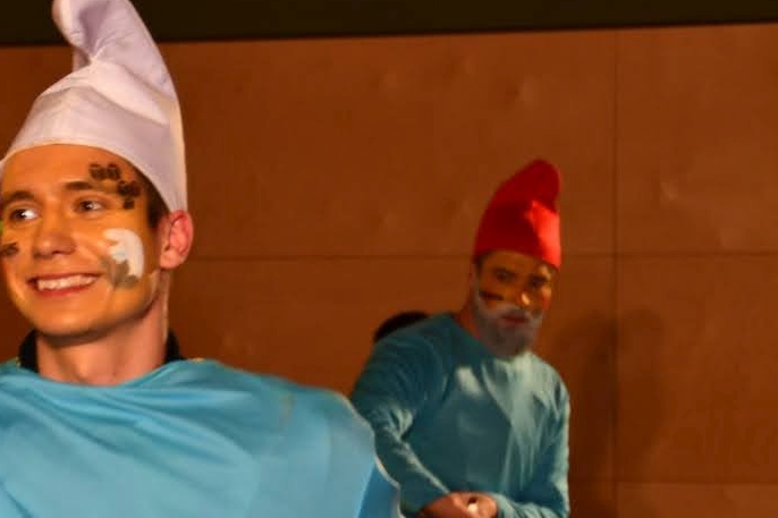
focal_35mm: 248
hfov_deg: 8.2
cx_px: -127
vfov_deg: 5.5
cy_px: 332
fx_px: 5358
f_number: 5
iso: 720
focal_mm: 70
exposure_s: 1/60
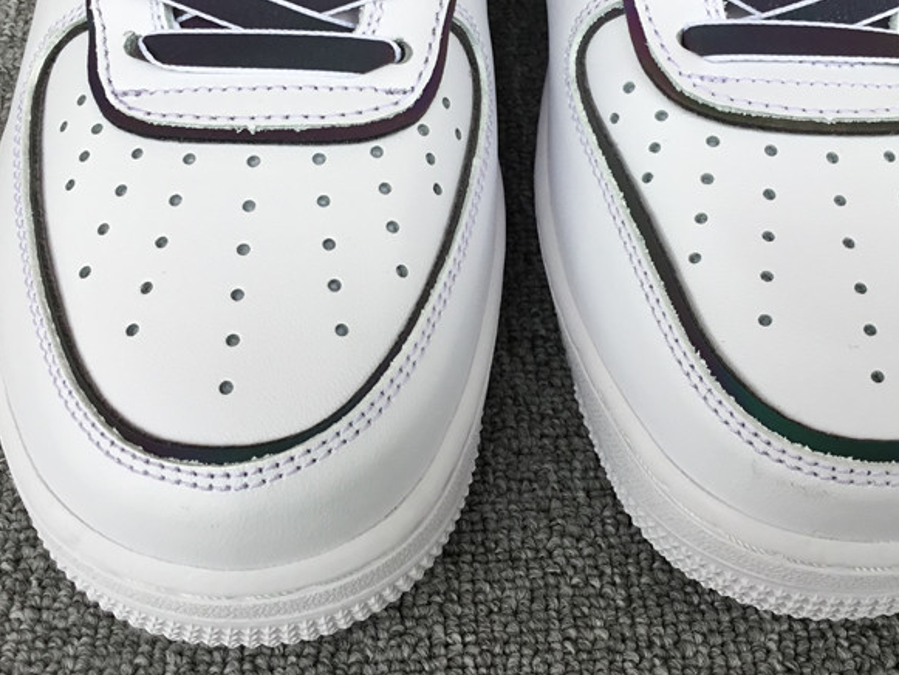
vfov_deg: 30.0
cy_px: 210
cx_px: 497
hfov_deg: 39.6
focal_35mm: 48
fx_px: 1247
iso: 25
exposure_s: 1/112
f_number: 2.4
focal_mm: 3.3
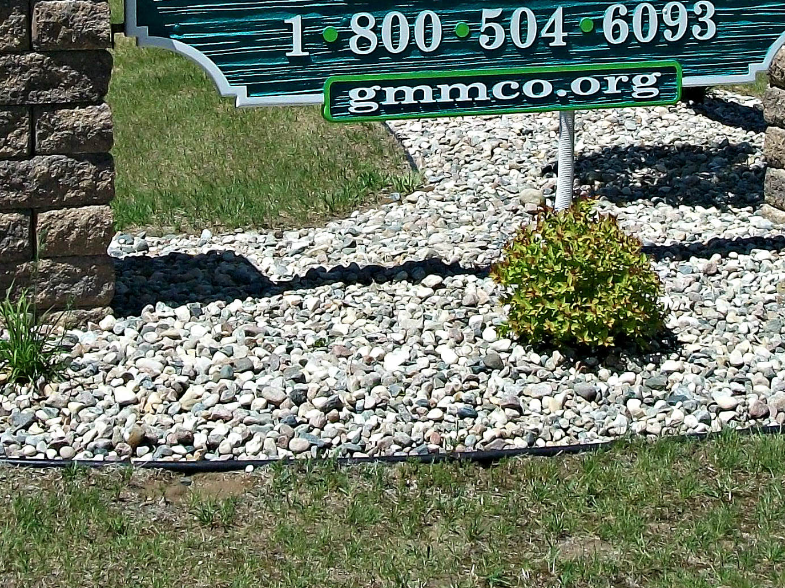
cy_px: -10
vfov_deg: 18.6
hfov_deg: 25.3
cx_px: 331
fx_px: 1746
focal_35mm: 77
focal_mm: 5.7
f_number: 5.5
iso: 80
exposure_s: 1/640
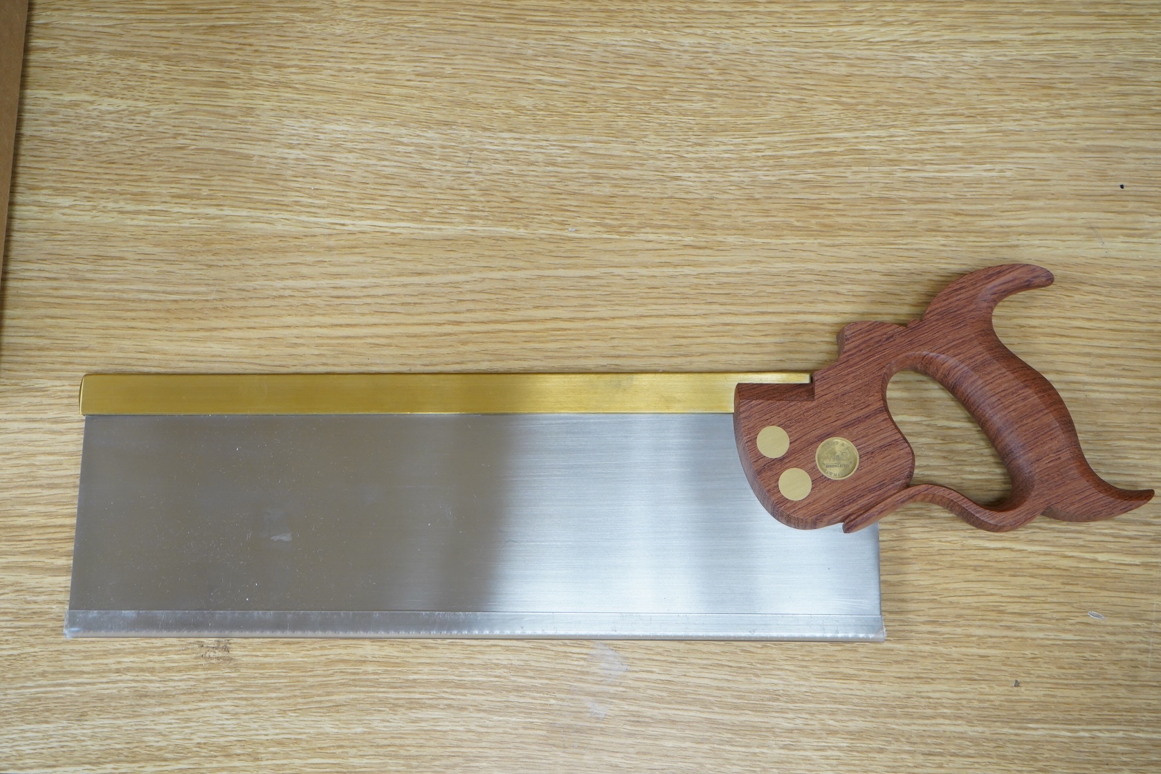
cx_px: 575
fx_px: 1386
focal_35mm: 43
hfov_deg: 45.4
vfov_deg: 31.2
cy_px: 381
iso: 2500
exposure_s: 1/80
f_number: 7.1
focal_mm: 42
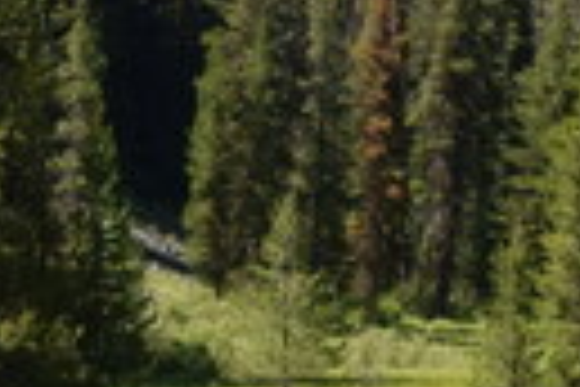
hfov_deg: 6.7
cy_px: 317
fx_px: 4785
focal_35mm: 297
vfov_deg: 4.6
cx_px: 1182
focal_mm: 32
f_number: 5.6
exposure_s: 1/2500
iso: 640
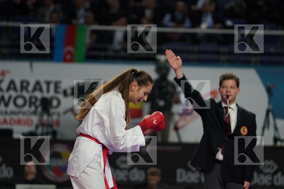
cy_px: 94
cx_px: 142
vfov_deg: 5.3
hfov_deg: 7.9
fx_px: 2059
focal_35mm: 261
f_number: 2.8
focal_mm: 174
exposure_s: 1/1000
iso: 1250
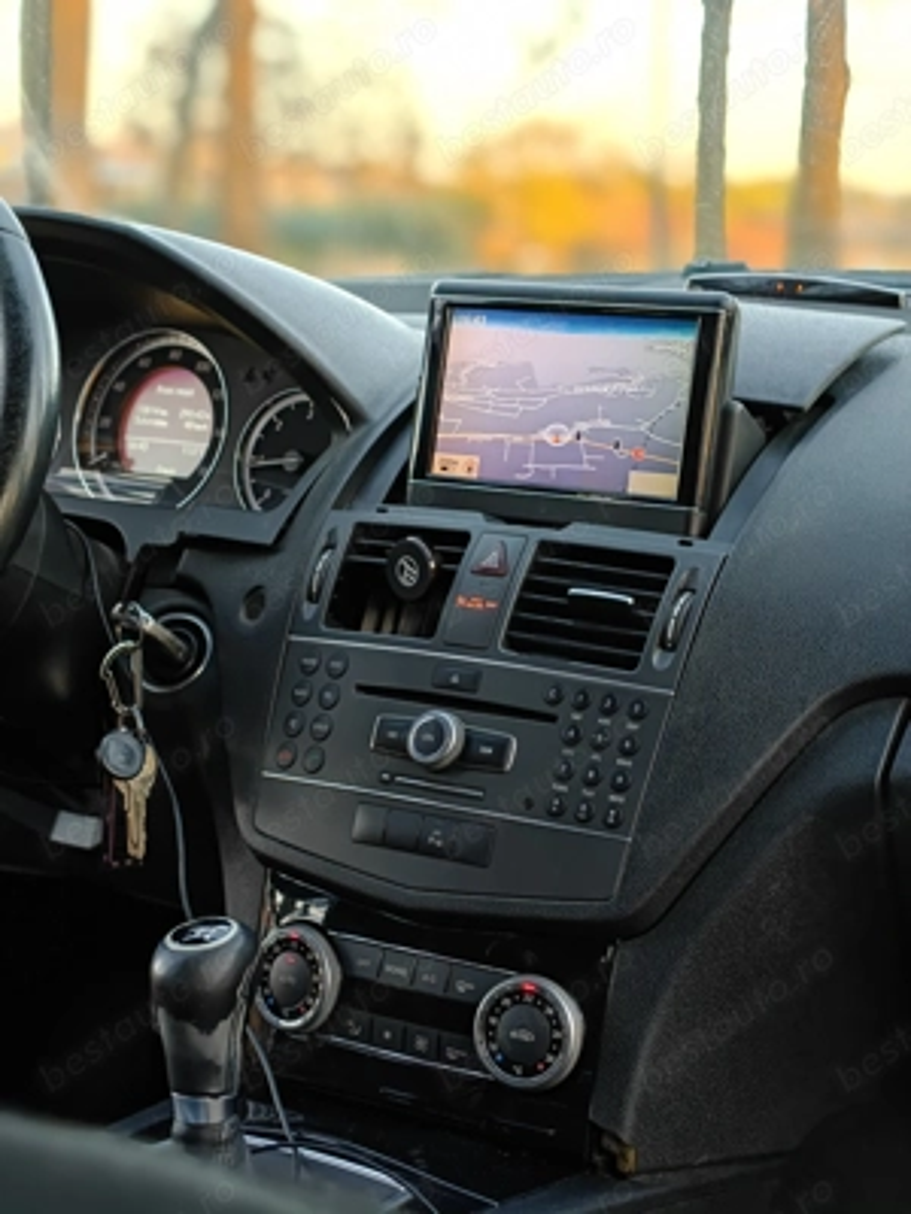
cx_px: 456
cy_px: 607
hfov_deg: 20.2
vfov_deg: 26.7
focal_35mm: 73
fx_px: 2562
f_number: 4.5
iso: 1000
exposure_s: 1/50
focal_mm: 13.85
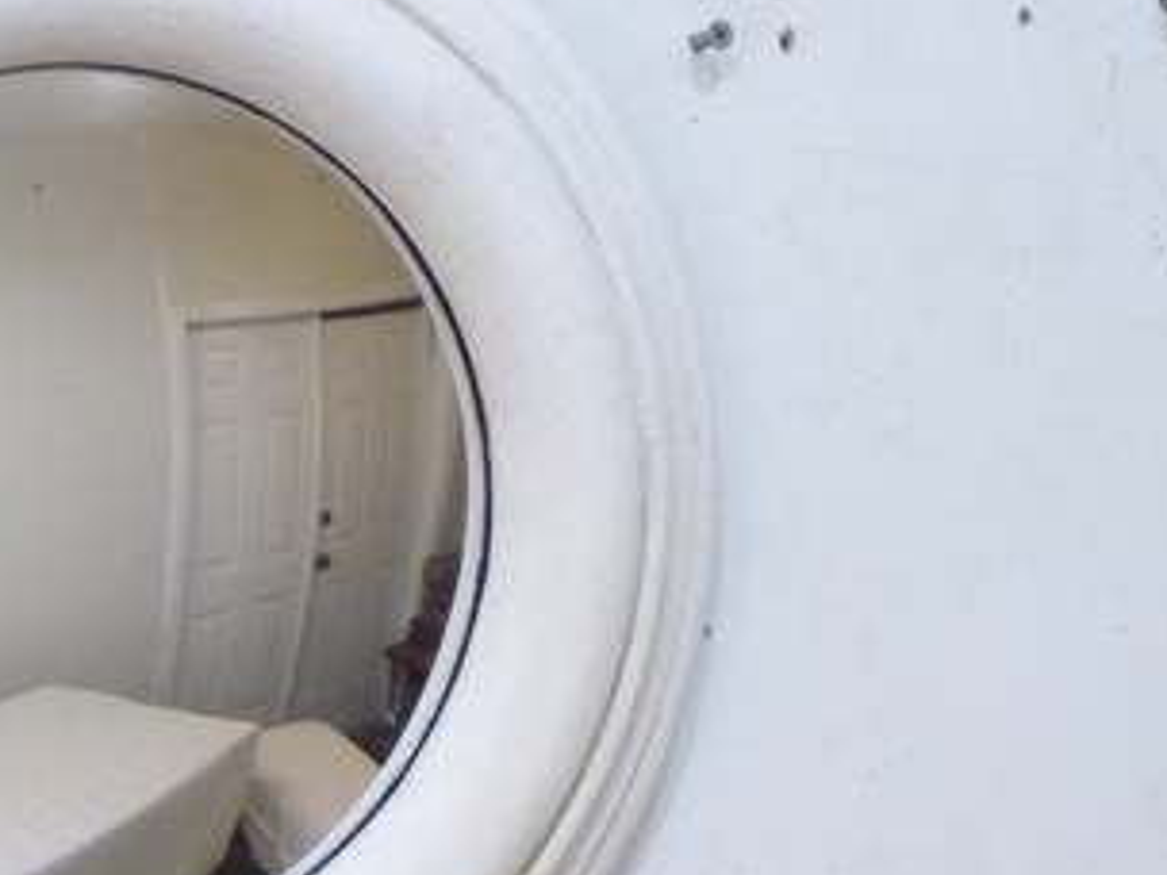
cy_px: 556
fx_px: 10586
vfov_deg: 4.7
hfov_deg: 6.3
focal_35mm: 314
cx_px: 69
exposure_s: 1/60
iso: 1600
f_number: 5.4
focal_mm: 25.6
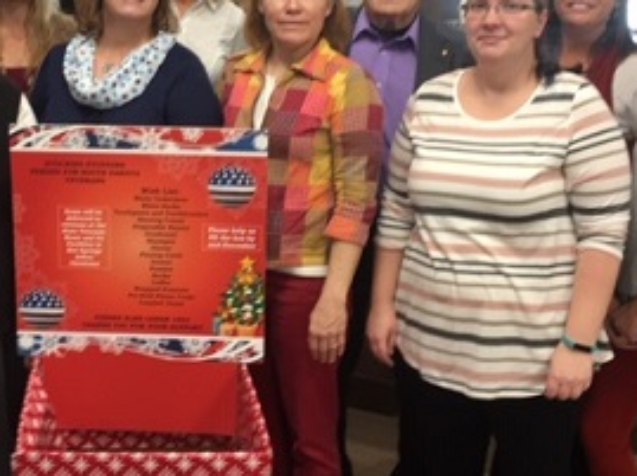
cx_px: 234
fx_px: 992
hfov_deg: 35.4
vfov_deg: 26.9
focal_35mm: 54
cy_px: 179
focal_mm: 4.15
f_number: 2.2
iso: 64
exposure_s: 1/30
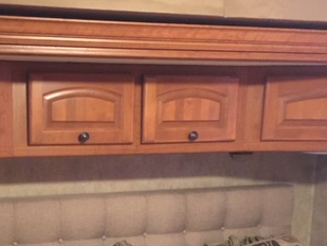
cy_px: 239
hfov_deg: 31.2
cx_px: 55
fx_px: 567
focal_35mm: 60
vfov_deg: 23.5
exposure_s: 1/4
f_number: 2.2
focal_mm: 4.15
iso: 100
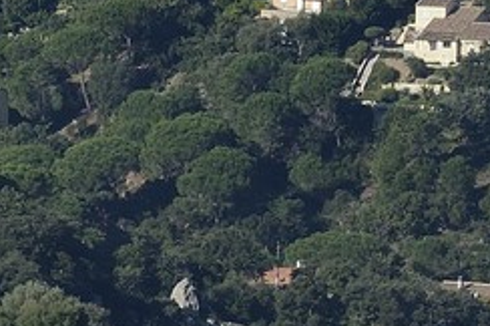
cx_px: -1032
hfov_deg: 2.4
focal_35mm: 853
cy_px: 636
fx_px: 11595
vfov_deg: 1.6
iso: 800
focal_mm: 130
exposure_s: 1/1250
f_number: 11
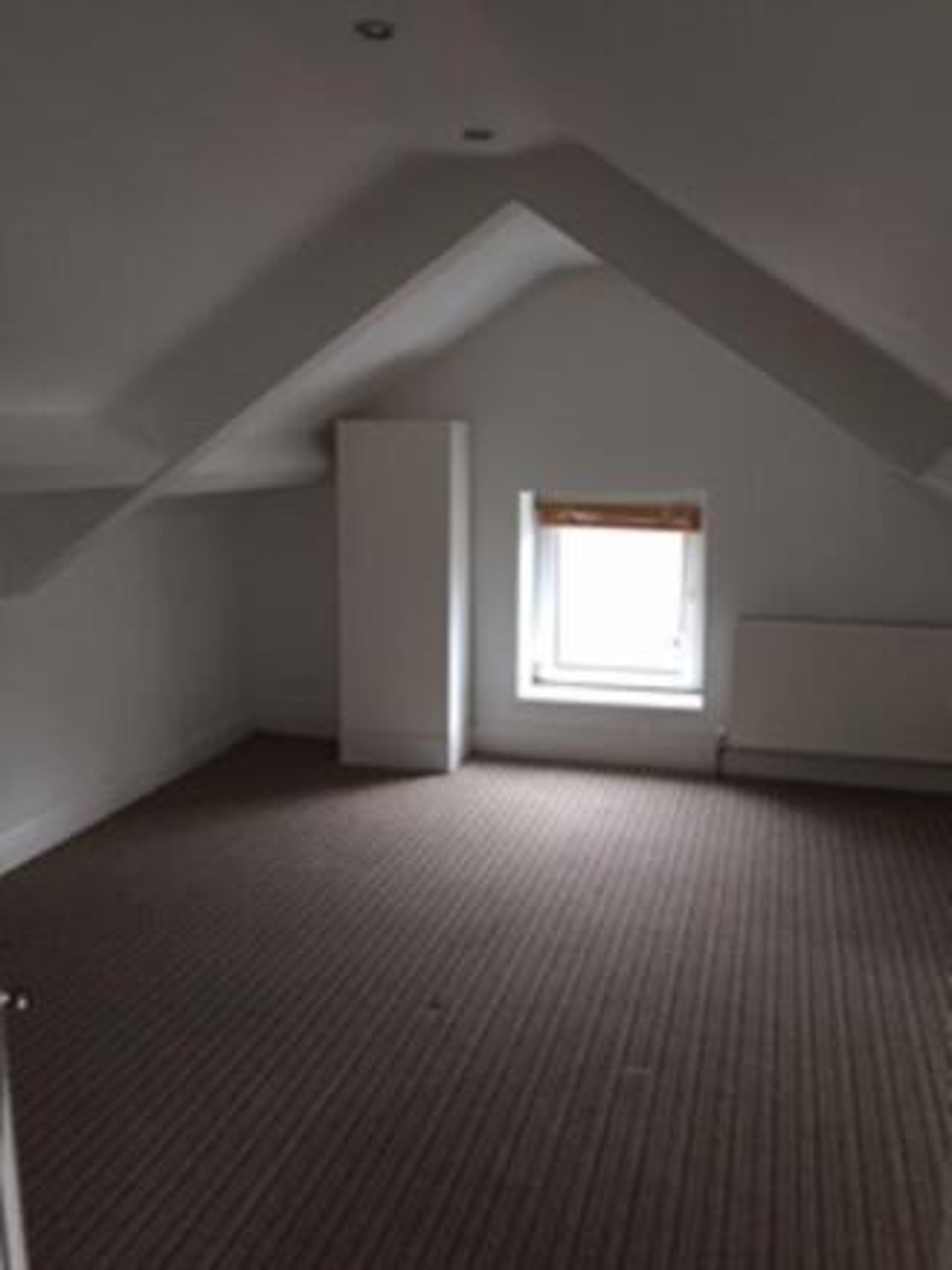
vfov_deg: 61.6
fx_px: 1063
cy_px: 635
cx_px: 476
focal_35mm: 29
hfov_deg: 48.2
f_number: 2.2
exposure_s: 1/33
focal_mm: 4.15
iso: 64
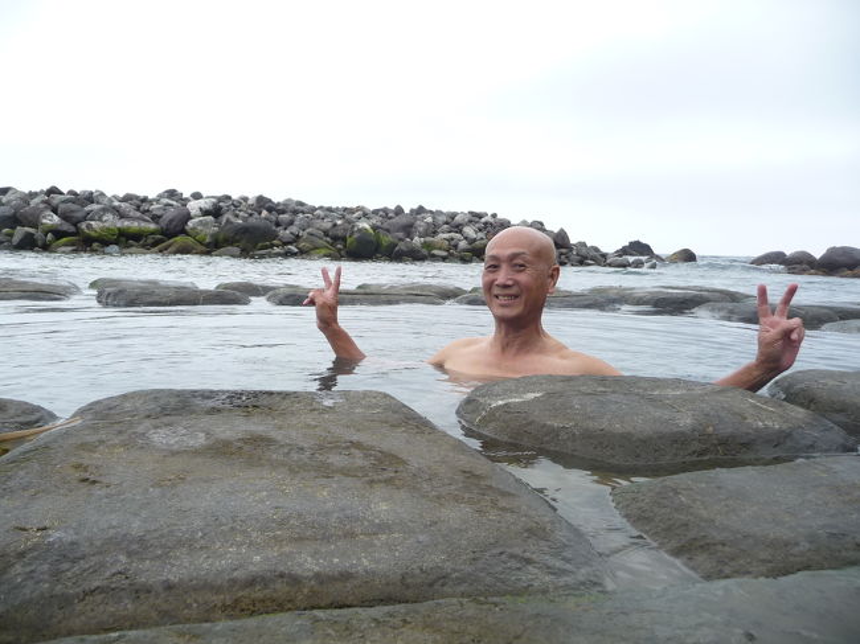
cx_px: 430
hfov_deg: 63.5
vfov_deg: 49.7
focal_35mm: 28
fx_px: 695
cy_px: 322
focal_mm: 4.7
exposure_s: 1/200
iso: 100
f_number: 3.3
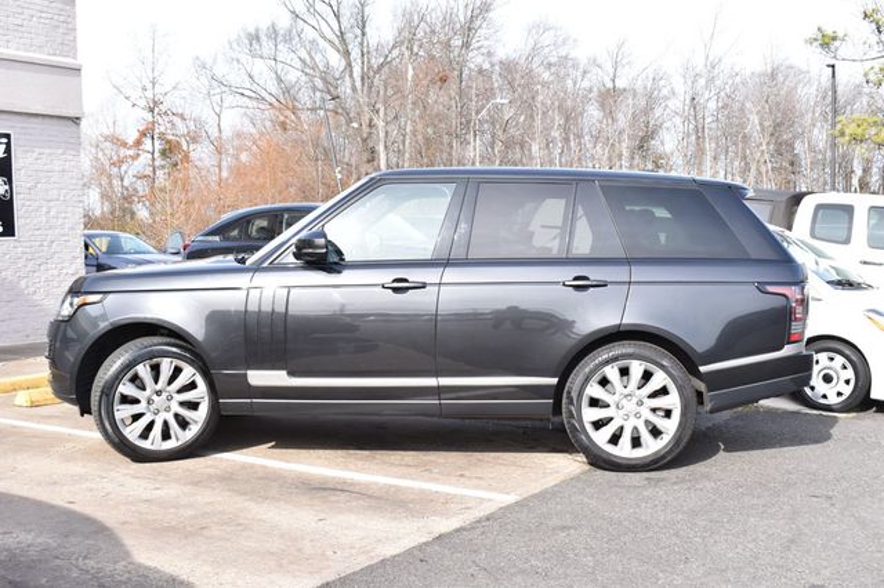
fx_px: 1068
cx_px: 442
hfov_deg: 45.0
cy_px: 294
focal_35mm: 44
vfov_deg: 30.8
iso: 280
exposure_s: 1/250
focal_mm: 29
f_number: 8
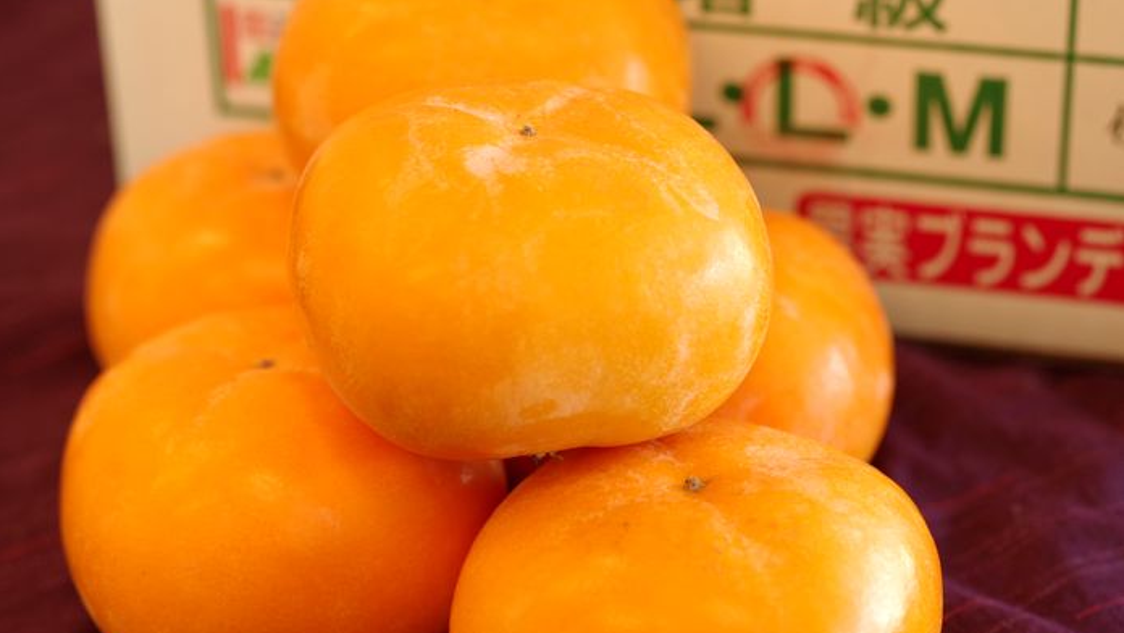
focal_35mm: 79
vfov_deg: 15.3
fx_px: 2355
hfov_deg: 26.8
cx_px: 560
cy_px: 337
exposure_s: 1/100
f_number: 4
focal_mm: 50
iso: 800
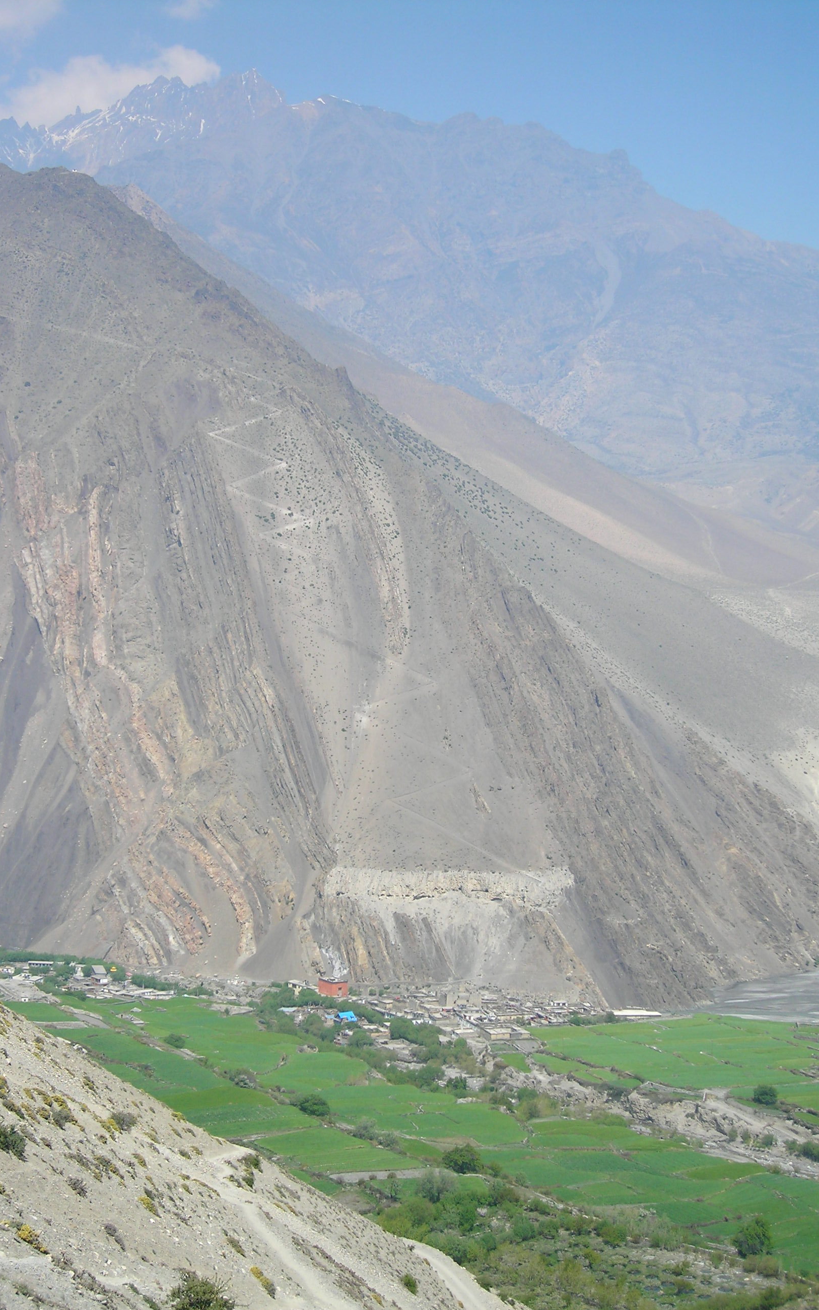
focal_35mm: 50
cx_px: 386
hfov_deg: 25.8
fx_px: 1786
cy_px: 654
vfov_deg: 40.3
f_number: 3.4
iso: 50
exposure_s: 1/454
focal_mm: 7.8
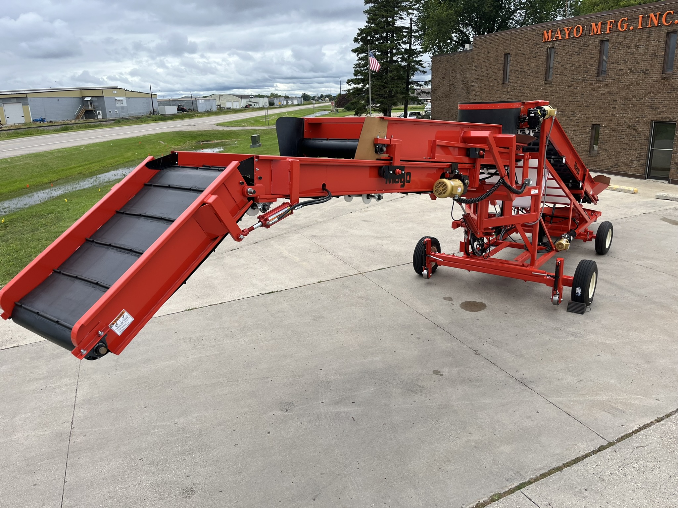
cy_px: 254
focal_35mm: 26
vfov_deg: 53.1
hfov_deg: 67.3
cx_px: 339
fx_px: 509
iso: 50
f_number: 1.6
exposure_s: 1/2410
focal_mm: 5.1
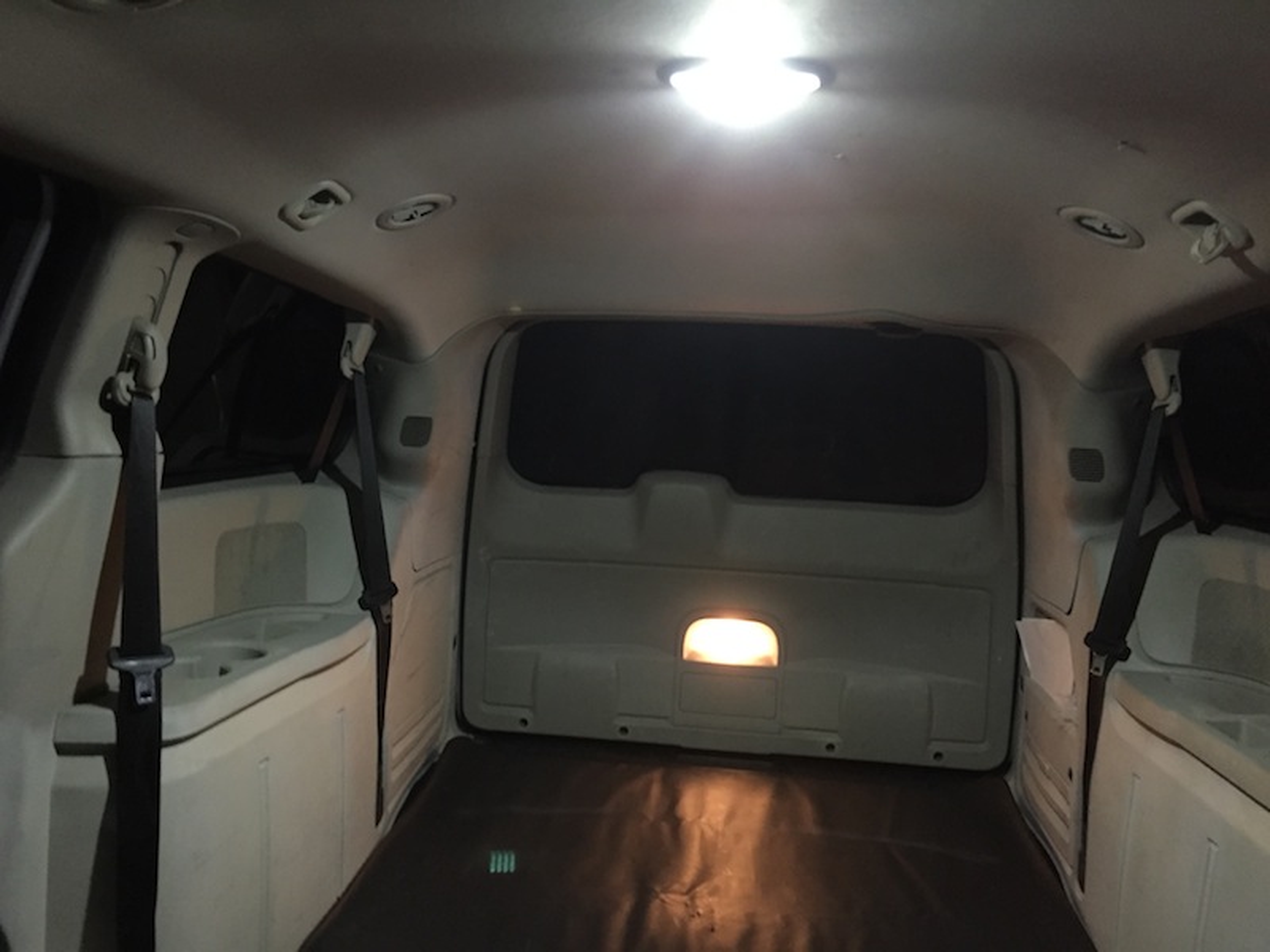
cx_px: 635
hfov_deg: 61.7
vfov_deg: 48.2
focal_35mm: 29
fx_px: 1064
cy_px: 476
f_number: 2.2
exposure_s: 1/15
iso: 500
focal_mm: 4.15
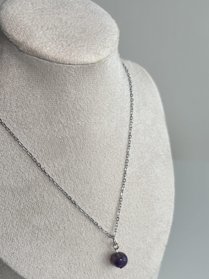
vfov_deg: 48.0
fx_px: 306
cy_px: 191
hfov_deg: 37.2
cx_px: 66
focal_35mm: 38
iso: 50
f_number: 1.6
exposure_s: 1/334
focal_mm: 5.96
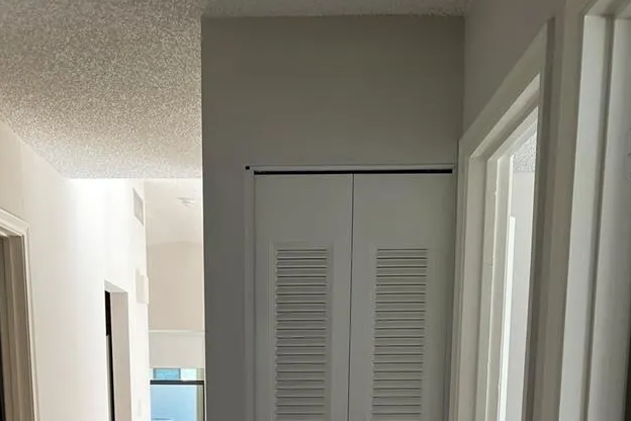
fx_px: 911
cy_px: 552
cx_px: 252
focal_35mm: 52
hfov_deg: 38.0
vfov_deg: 23.0
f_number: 1.5
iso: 50
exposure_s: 1/121
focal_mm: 5.7
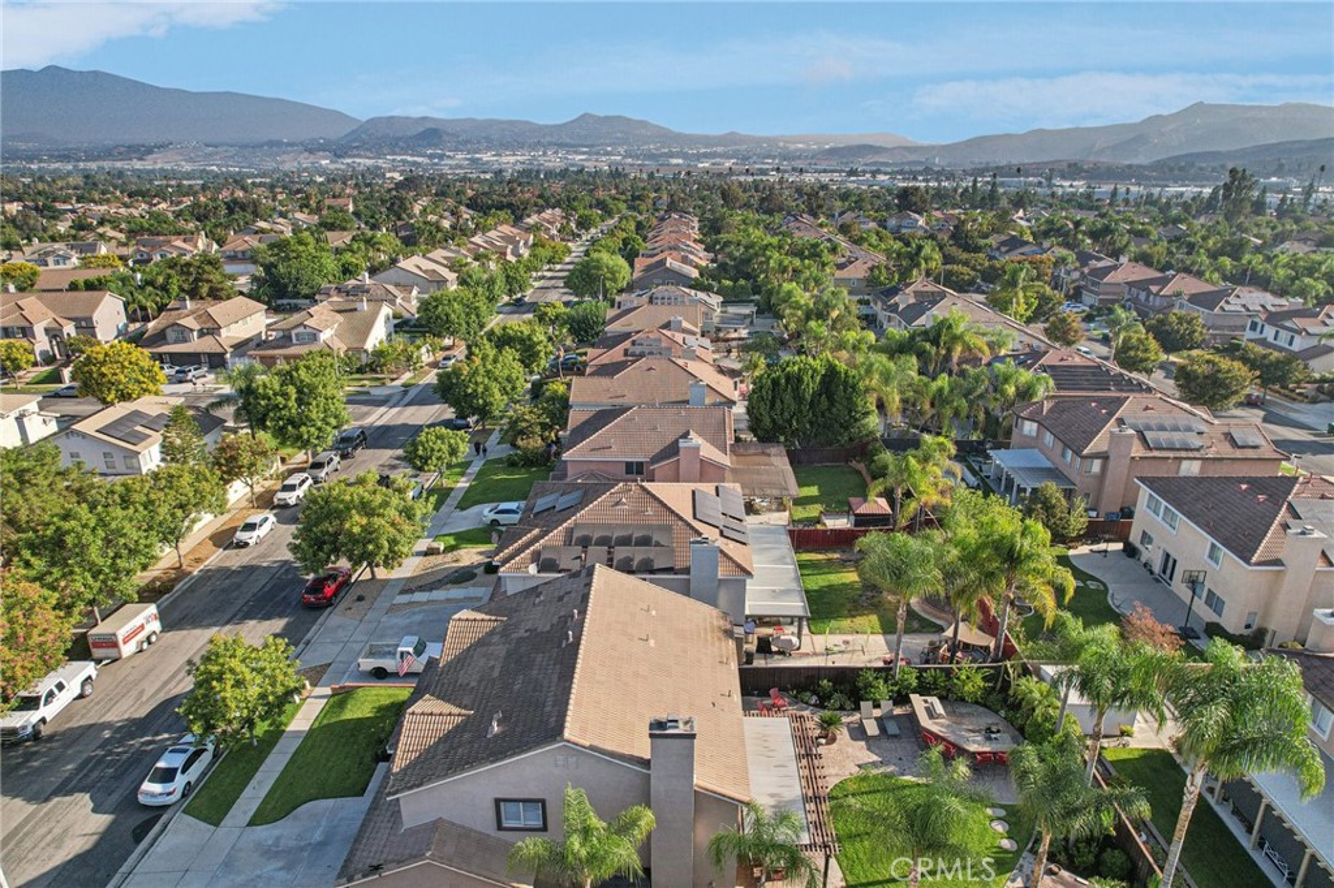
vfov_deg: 57.2
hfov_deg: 78.6
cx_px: 667
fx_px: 815
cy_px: 444
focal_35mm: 22
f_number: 2.8
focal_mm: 8.4
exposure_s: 1/1250
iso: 100
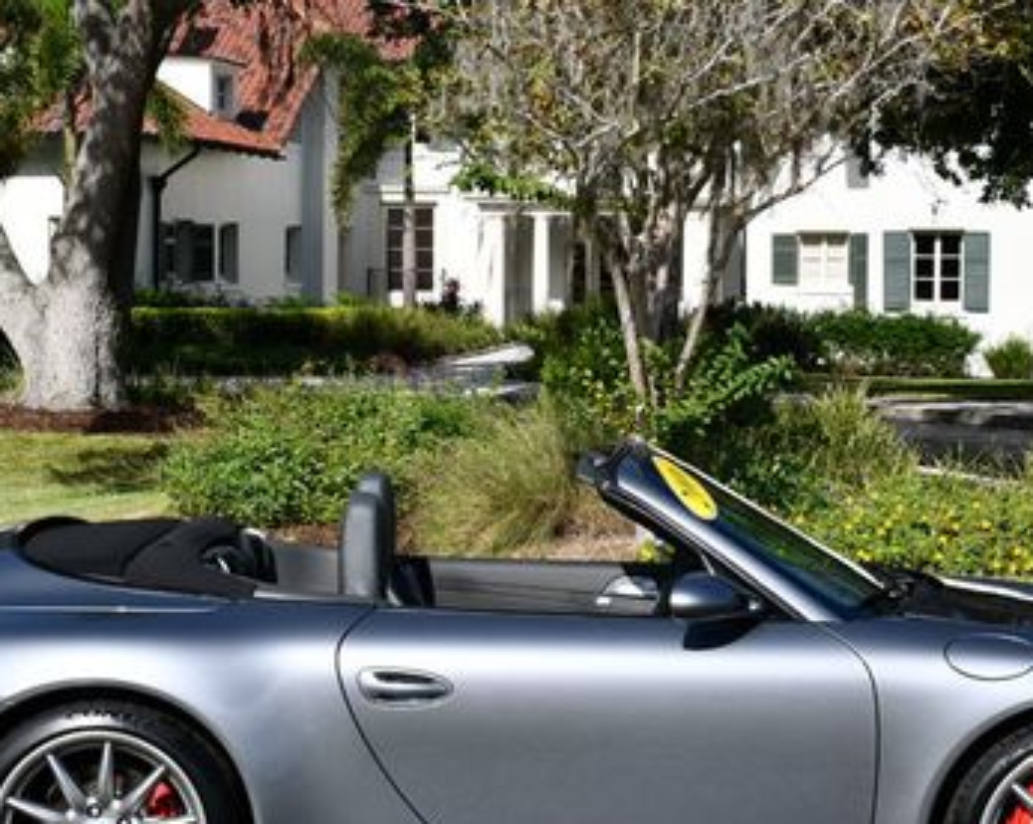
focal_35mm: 87
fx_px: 2657
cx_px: 588
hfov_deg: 22.0
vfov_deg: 17.6
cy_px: 445
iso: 100
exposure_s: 1/320
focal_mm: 25
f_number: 9
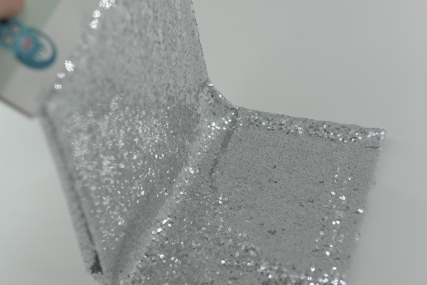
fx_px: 593
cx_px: 214
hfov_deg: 39.6
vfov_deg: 27.0
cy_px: 142
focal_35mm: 50
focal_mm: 50
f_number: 4
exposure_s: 1/320
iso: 100
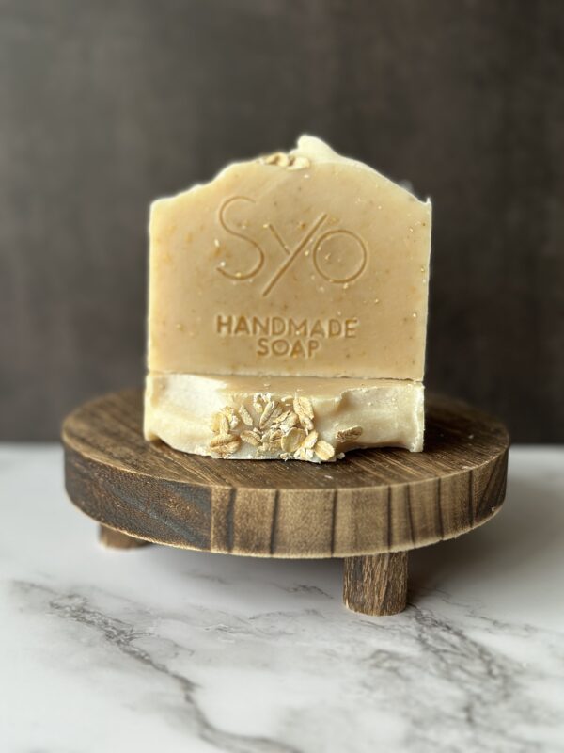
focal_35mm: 48
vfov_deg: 39.7
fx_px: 1043
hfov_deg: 30.3
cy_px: 376
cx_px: 282
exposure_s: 1/60
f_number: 1.78
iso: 160
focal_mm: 6.86
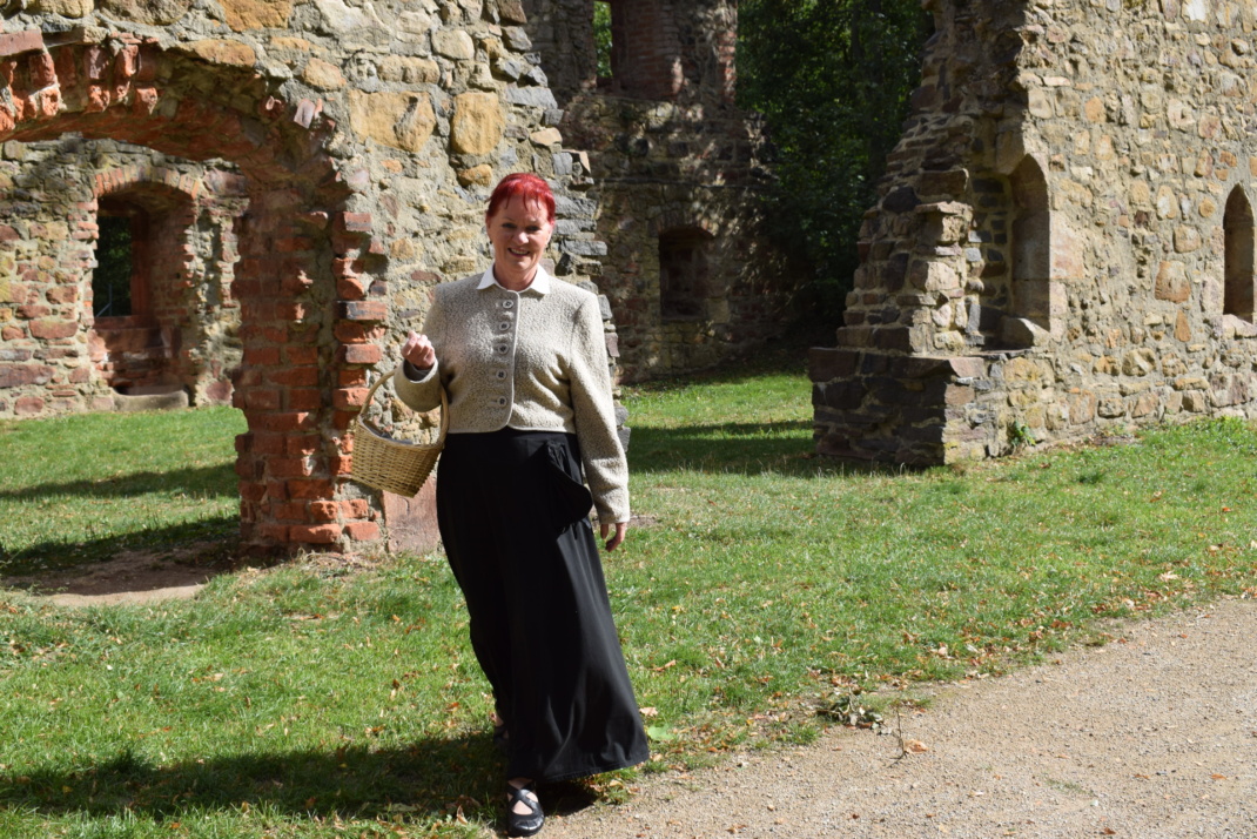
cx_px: 628
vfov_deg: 29.0
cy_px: 420
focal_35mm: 46
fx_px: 1624
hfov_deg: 42.3
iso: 200
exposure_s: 1/320
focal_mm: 31
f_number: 9
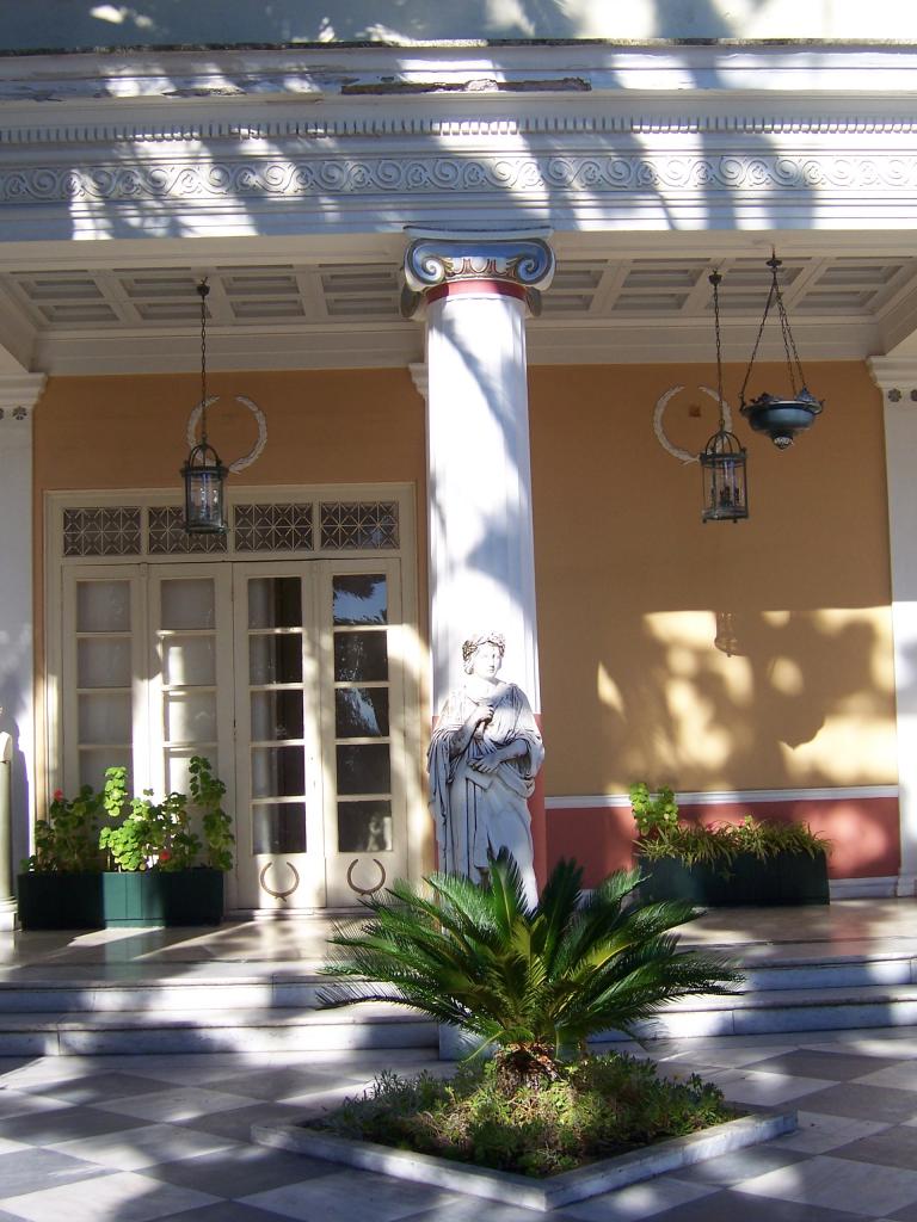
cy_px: 611
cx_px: 458
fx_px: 1554
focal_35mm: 44
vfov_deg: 42.9
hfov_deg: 32.9
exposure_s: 1/750
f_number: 3.3
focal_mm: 7.3
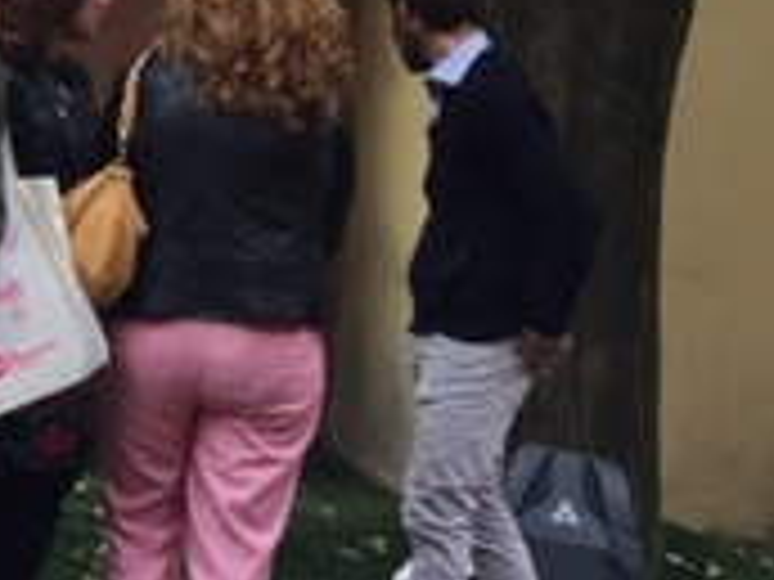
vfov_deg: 13.5
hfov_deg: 16.2
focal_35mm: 108
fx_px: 2415
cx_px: -486
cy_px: 9
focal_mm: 4.15
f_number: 2.2
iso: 40
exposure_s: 1/100
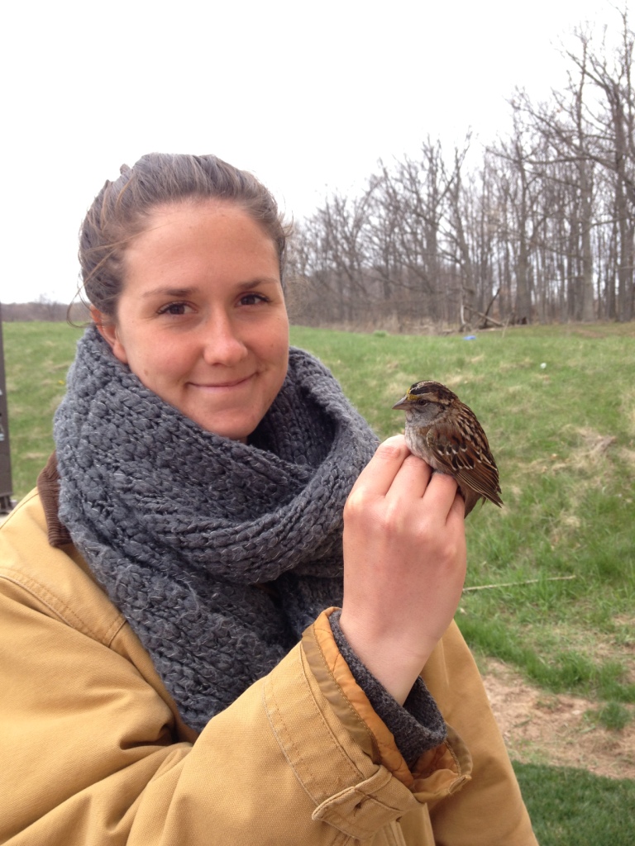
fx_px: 856
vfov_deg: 52.6
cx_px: 318
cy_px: 423
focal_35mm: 35
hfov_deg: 40.7
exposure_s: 1/329
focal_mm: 4.28
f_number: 2.4
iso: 50
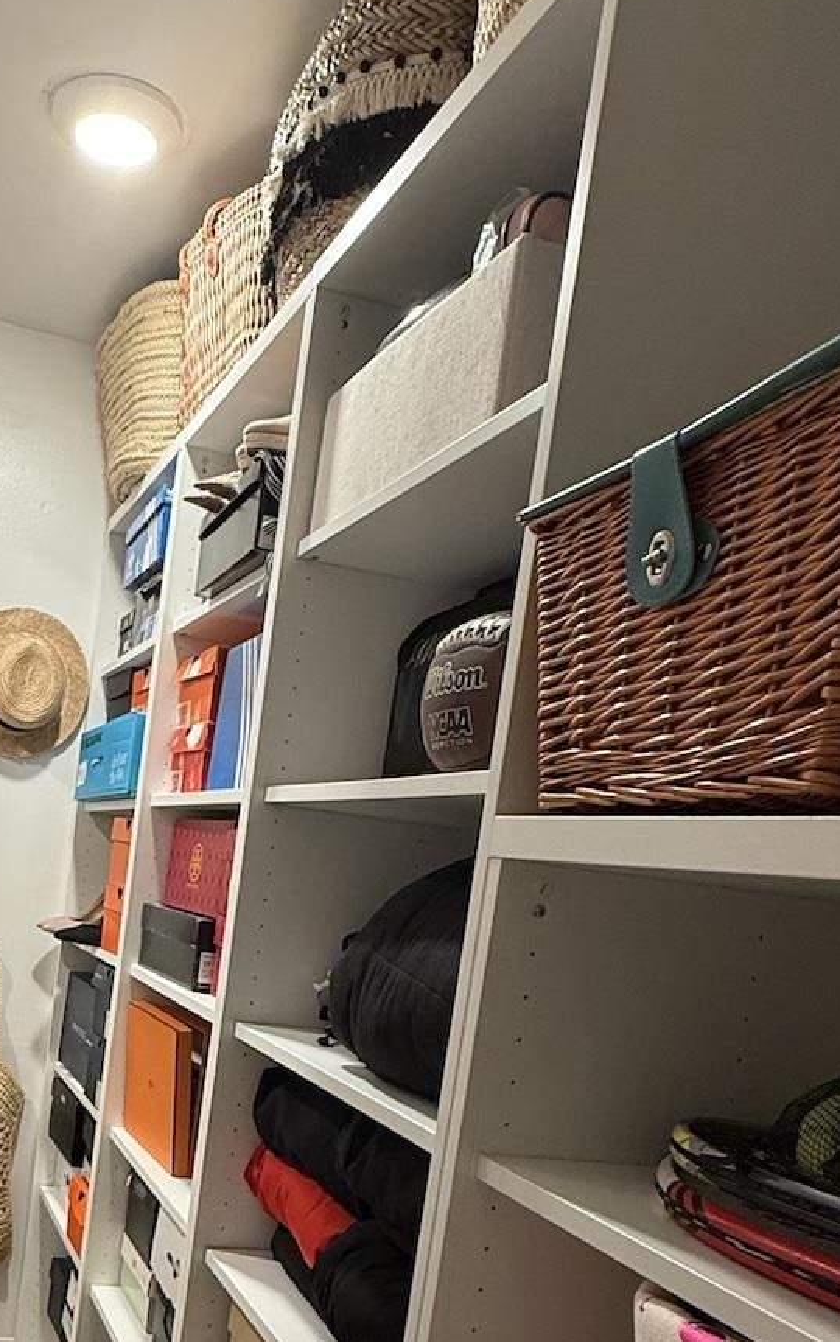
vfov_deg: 55.5
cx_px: 151
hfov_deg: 36.8
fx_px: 1208
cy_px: 998
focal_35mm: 33
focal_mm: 2.22
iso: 200
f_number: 2.2
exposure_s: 1/60
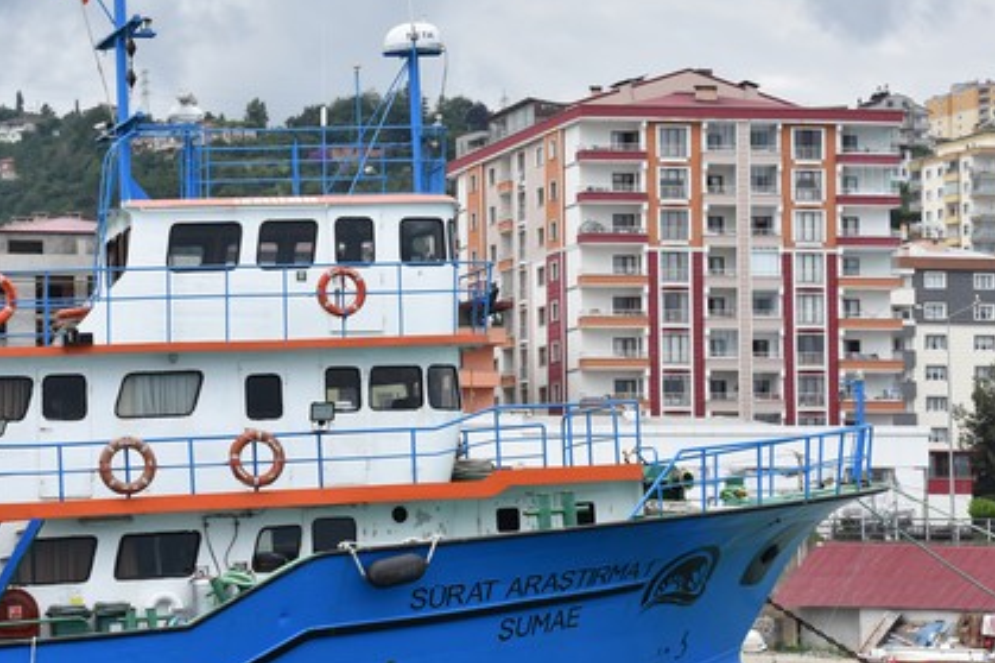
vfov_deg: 9.5
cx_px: 446
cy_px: 384
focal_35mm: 144
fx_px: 3978
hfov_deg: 14.3
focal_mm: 60
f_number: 8
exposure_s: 1/1000
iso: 500
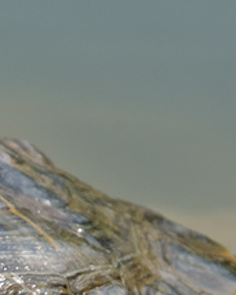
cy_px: 314
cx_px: -229
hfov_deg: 2.0
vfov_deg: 2.5
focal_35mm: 782
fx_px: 6833
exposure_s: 1/250
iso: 100
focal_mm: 85
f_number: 8
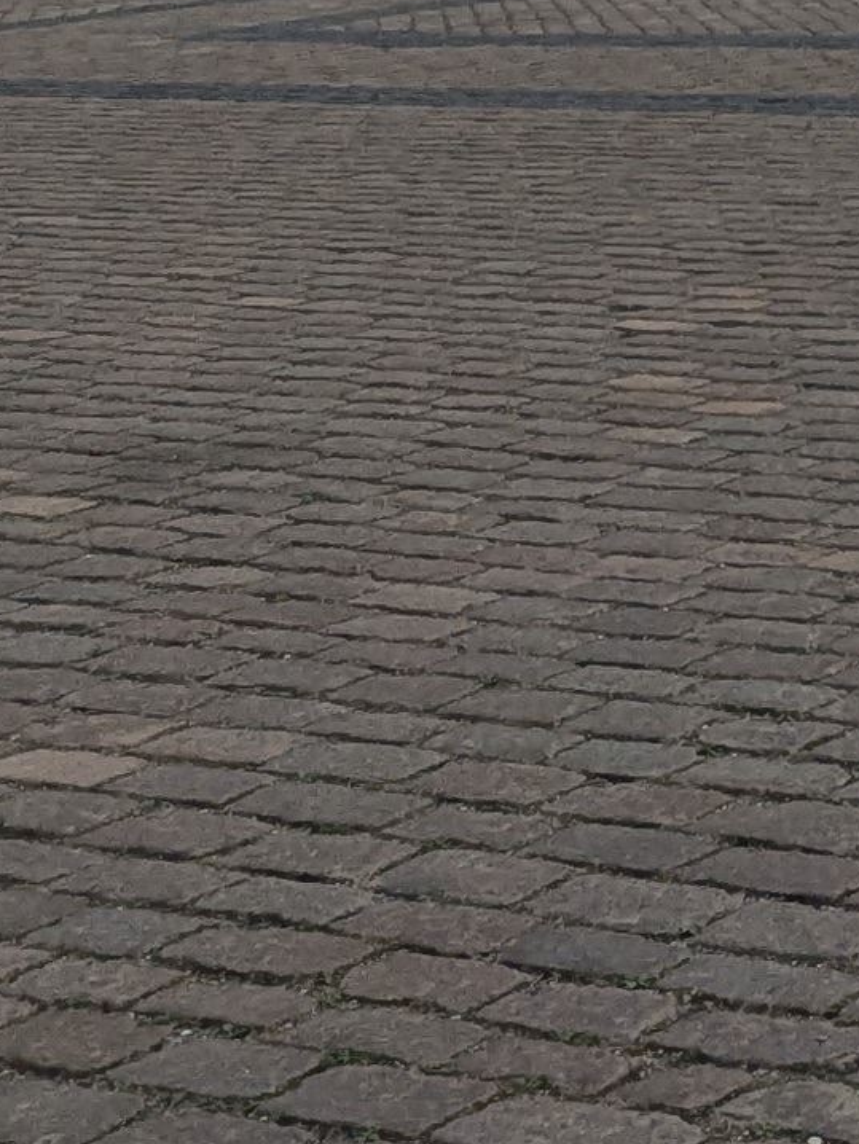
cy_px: -357
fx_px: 3009
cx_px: 1710
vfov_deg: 19.7
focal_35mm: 91
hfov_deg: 13.8
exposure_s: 1/1348
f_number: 2.2
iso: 44
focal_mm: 2.35
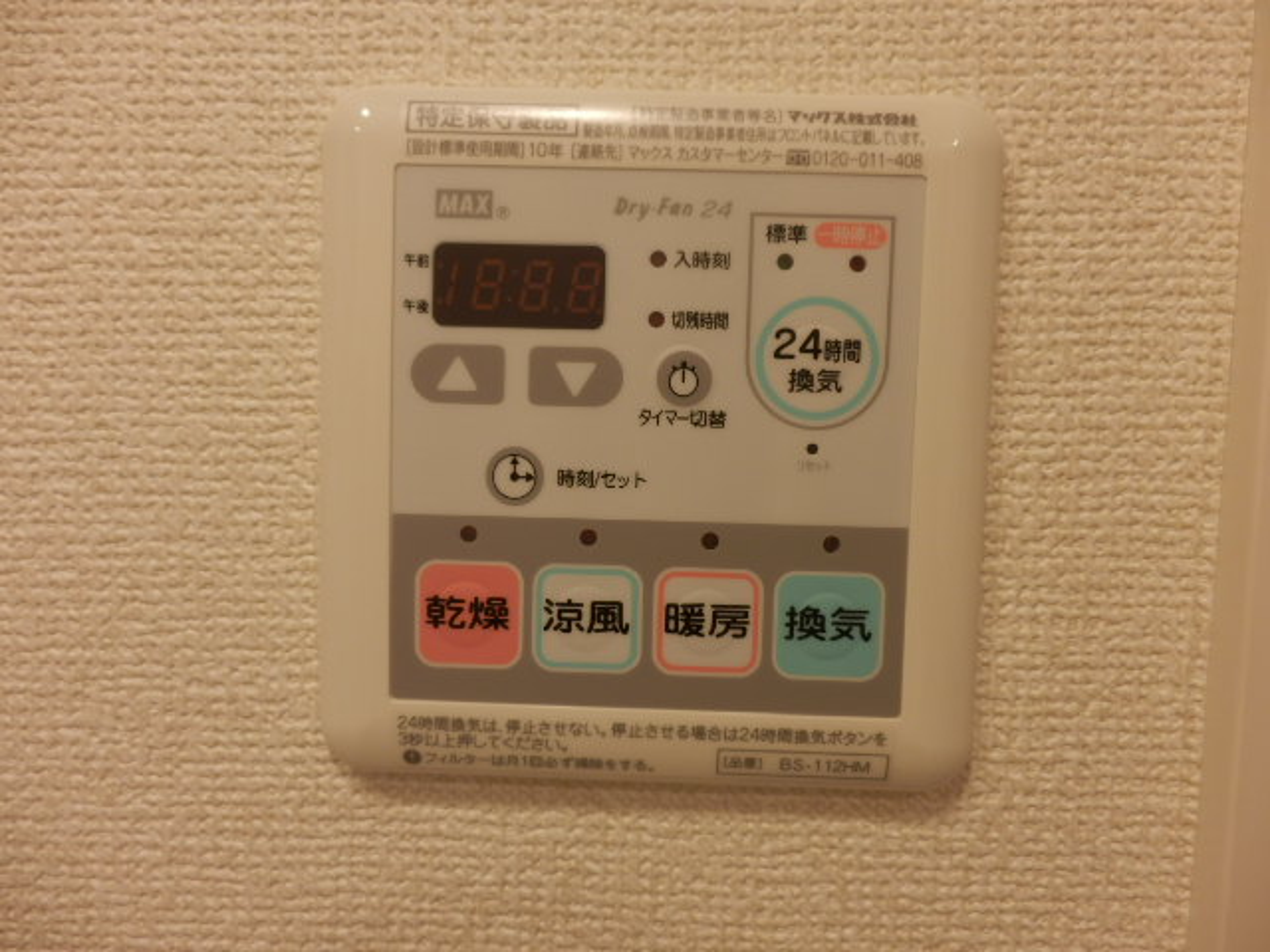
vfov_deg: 56.8
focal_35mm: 24
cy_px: 476
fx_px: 881
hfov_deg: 71.6
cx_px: 635
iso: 80
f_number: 3
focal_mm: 4.2
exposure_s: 1/30
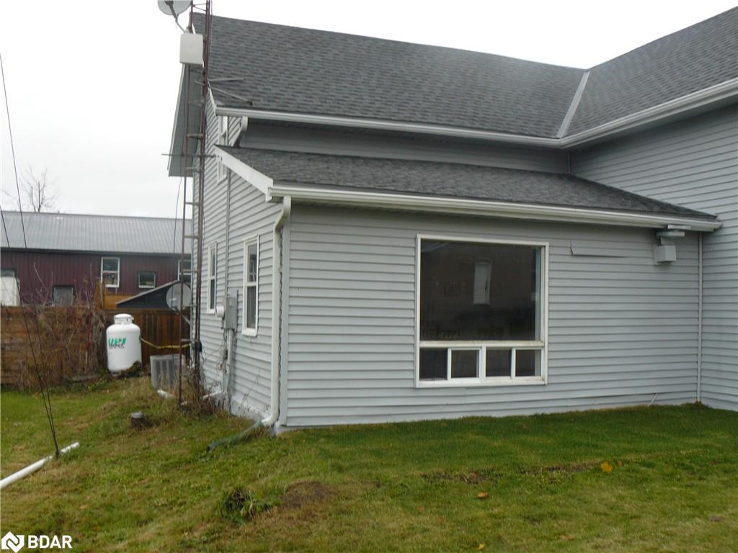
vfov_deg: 39.7
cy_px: 276
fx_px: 768
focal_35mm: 36
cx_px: 369
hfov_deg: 51.4
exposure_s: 1/100
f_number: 4
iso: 100
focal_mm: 6
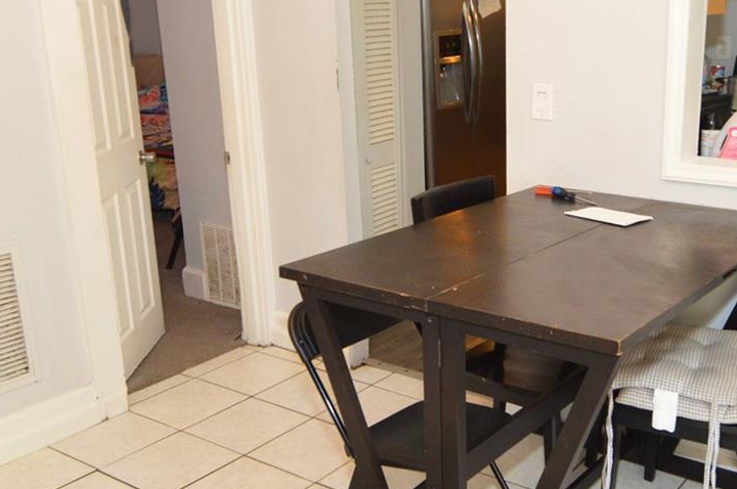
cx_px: 486
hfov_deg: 47.8
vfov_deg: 33.3
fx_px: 818
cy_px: 251
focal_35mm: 40
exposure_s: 1/60
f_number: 4
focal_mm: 12
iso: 1000
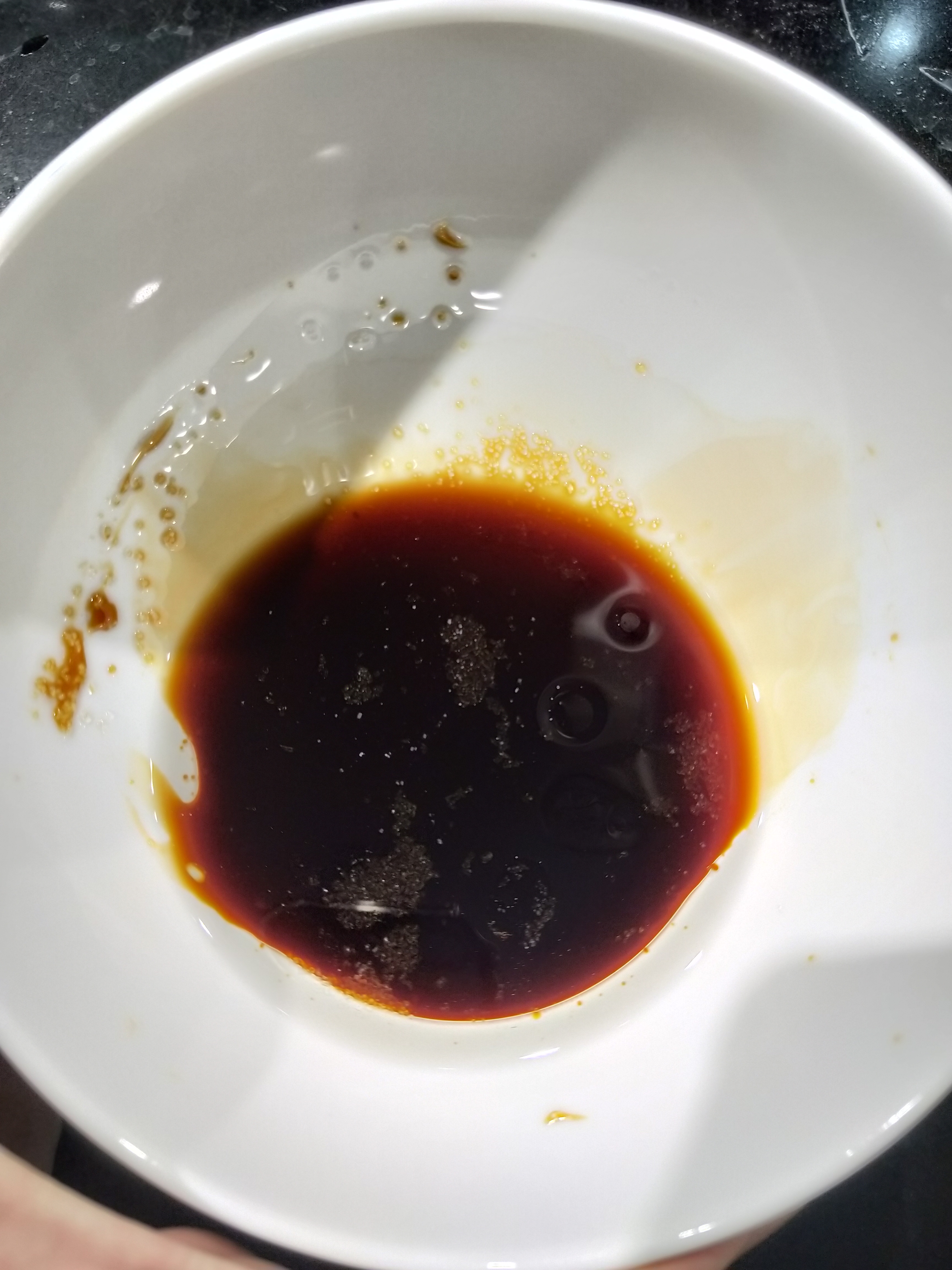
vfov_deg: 69.4
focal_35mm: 25
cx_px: 476
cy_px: 635
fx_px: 917
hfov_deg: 54.9
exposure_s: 1/100
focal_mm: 4.28
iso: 149
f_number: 1.7
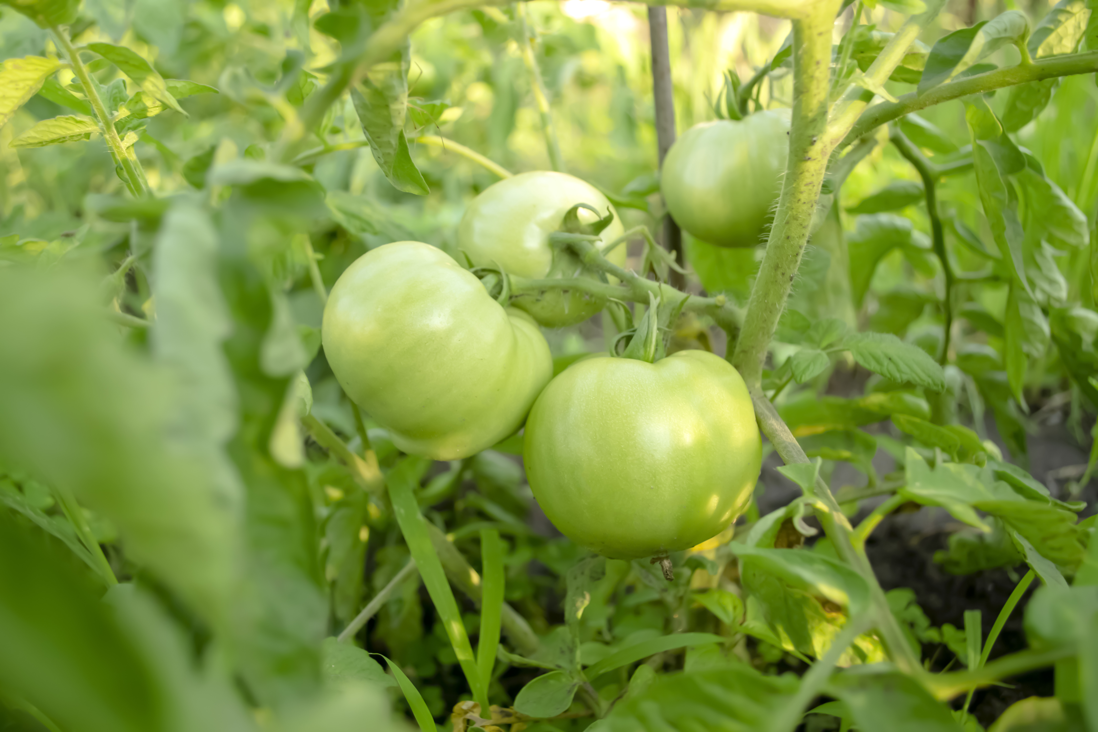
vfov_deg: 40.0
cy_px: 366
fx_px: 1006
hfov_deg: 57.2
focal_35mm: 33
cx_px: 549
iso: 200
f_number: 4.5
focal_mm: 22
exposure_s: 1/100
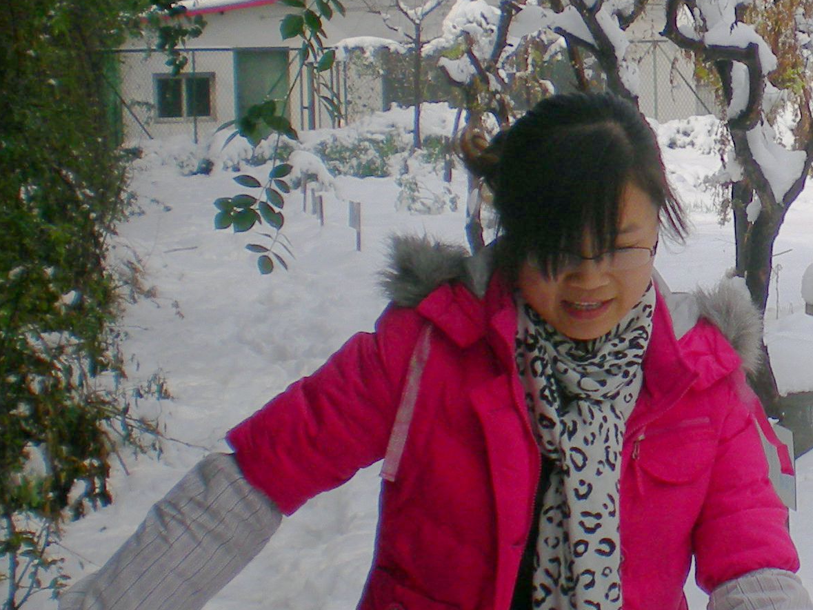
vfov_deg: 14.9
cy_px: 268
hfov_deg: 19.0
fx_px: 2325
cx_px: 912
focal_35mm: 99
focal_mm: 6.3
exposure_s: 1/550
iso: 50
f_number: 4.6
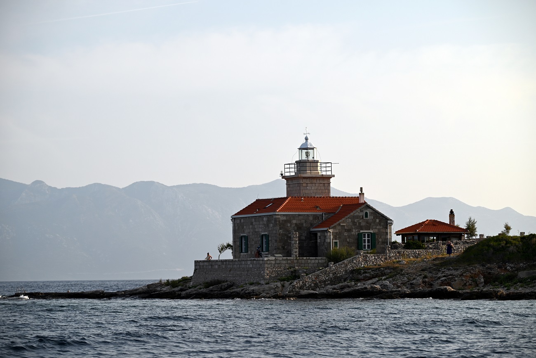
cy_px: 179
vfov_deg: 11.2
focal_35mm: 122
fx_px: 1817
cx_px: 268
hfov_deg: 16.8
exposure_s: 1/640
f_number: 6.3
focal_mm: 122
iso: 100
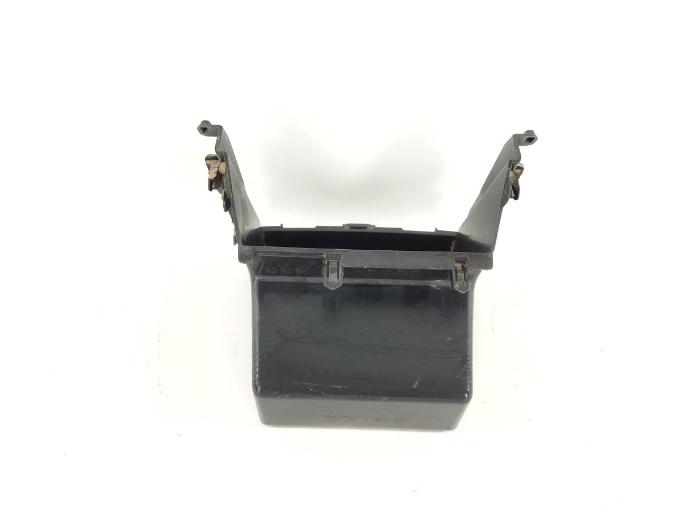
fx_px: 533
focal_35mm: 27
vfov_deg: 51.4
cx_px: 342
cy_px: 256
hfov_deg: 65.3
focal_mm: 4.71
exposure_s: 1/50
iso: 419
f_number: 1.79
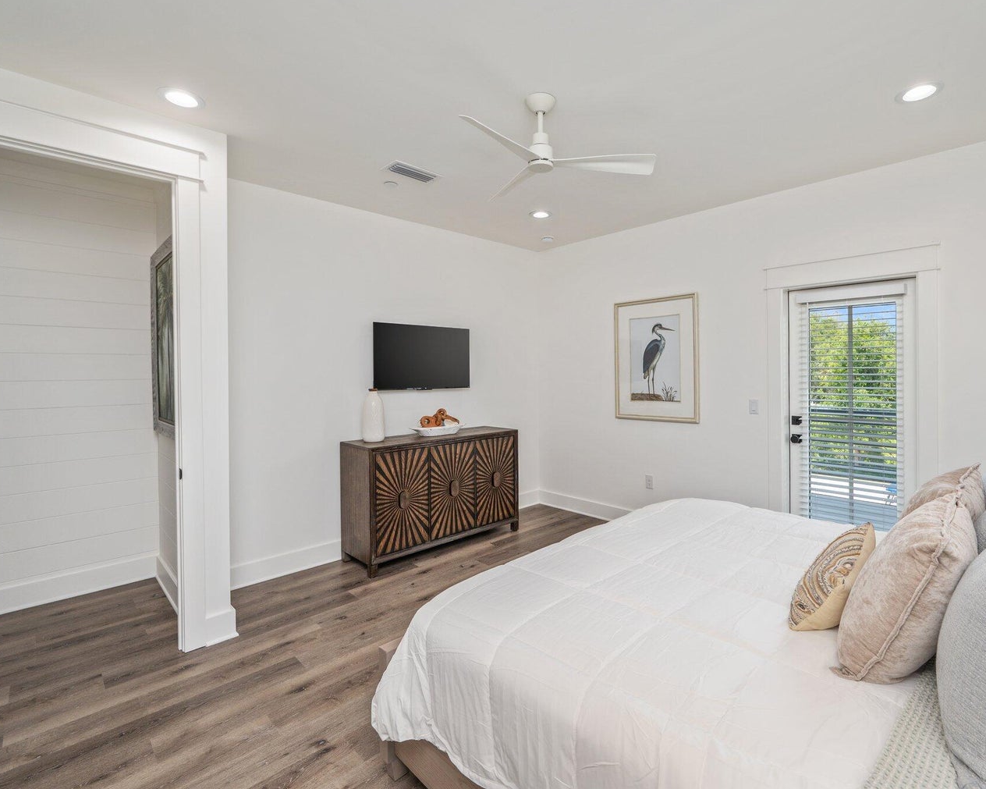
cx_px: 529
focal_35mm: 16
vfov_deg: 80.4
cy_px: 390
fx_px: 467
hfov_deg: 93.0
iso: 200
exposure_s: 1/40
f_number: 9
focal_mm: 14
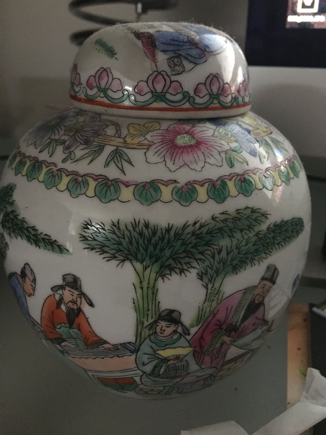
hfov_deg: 48.2
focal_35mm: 29
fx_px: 364
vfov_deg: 61.7
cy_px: 218
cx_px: 163
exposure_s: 1/17
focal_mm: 4.15
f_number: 2.2
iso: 500
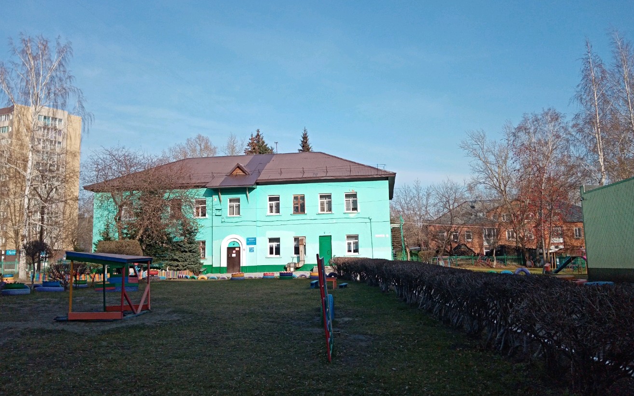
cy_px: 195
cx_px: 314
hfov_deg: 66.5
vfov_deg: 44.5
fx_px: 484
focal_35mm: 28
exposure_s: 1/1250
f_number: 1.8
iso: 112
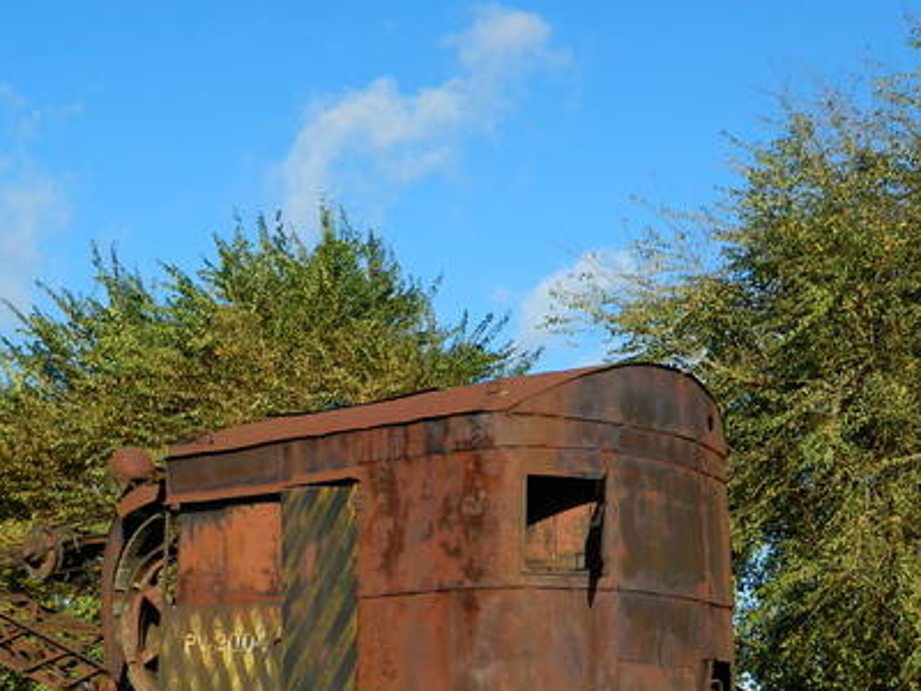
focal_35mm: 62
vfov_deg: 23.3
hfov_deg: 31.1
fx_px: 1650
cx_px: 361
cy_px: 544
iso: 80
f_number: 3.2
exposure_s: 1/800
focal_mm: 5.6
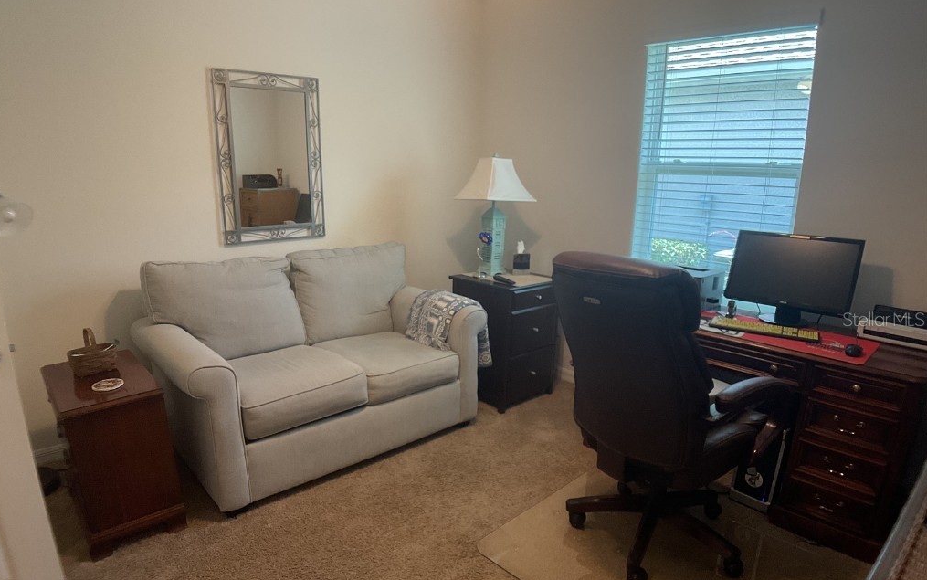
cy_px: 319
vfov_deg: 40.6
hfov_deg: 61.2
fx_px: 783
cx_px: 461
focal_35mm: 31
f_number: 1.8
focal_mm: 3
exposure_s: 1/120
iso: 64
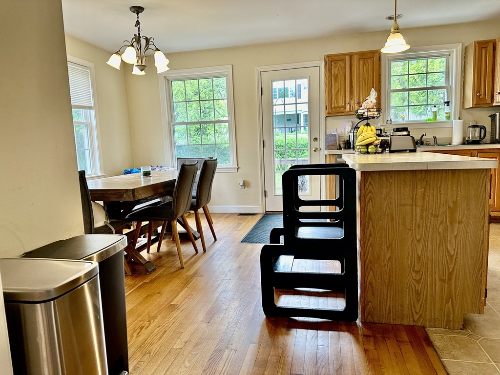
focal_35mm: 24
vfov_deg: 56.8
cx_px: 250
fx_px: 347
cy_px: 188
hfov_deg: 71.6
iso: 125
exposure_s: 1/120
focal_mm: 6.86
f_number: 1.78
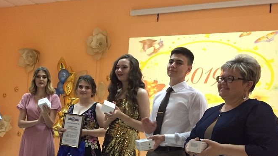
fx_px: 354
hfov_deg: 41.8
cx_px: 75
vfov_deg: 24.1
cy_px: 147
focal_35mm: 48
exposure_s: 1/33
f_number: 2.2
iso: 200
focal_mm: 4.15
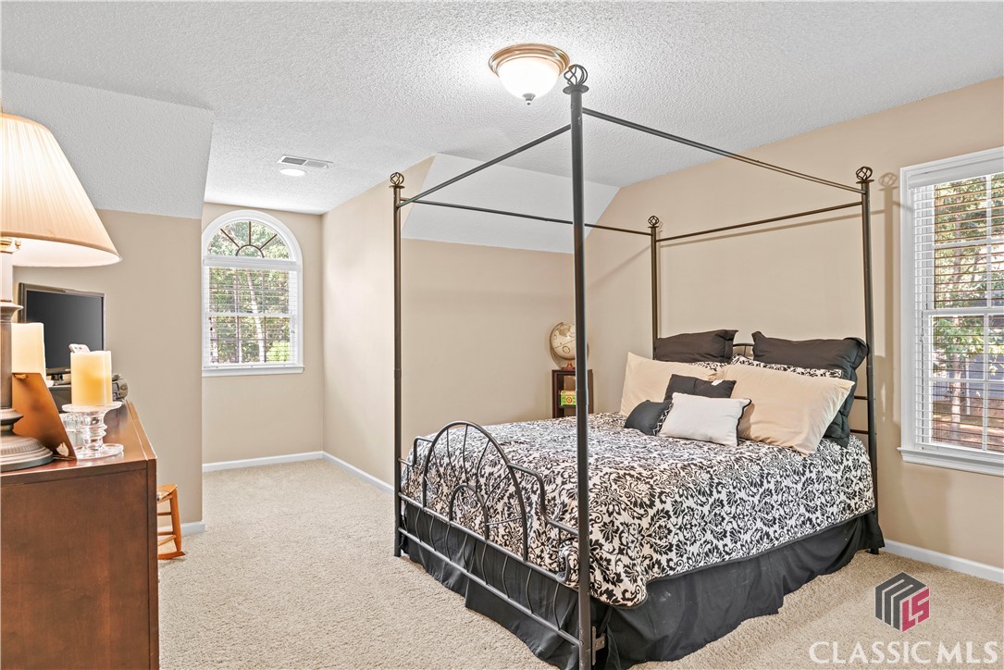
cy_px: 335
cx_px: 502
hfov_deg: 84.0
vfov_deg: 62.0
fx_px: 558
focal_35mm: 20
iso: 200
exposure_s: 1.6
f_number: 8
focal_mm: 20
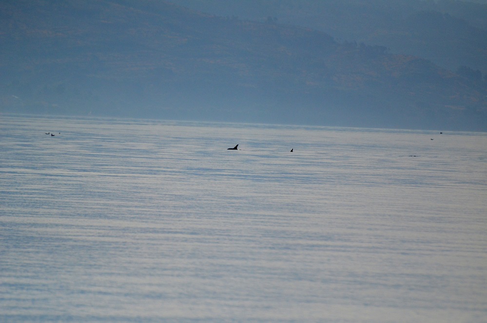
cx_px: 244
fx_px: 6073
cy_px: 162
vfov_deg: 3.0
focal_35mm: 450
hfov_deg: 4.6
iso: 1000
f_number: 5.6
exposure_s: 1/8000
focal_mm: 300
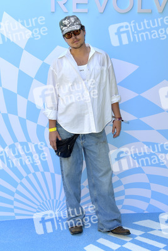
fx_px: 434
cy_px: 126
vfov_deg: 32.4
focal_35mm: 62
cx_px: 84
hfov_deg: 21.9
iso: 400
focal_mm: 62
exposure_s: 1/250
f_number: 6.3
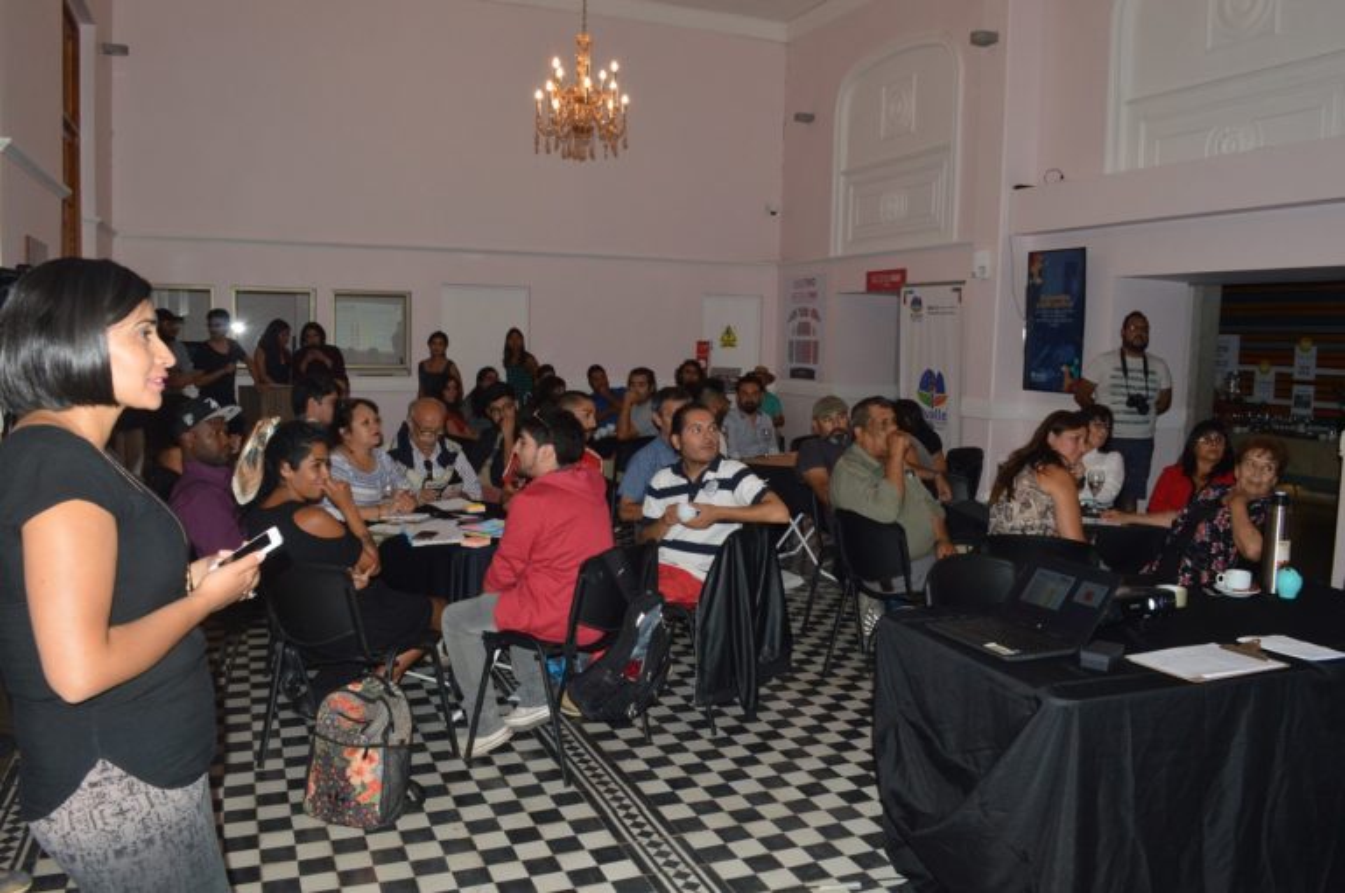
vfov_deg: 47.8
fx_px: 1007
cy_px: 446
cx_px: 672
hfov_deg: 67.4
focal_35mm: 27
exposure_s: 1/60
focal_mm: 18
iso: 800
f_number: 8
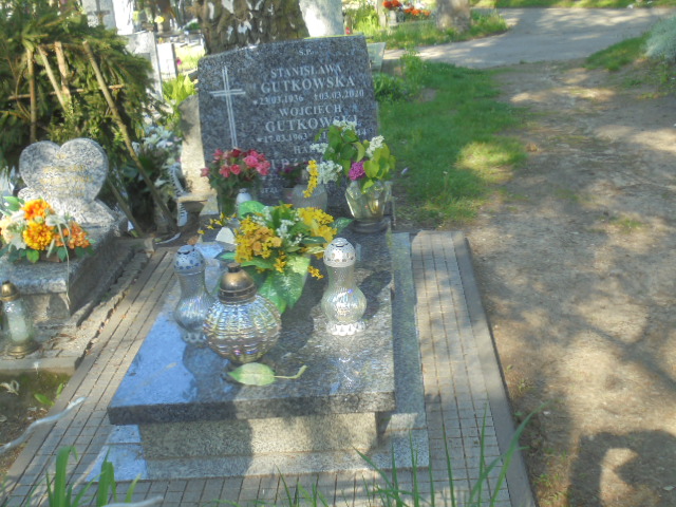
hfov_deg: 43.9
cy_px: 254
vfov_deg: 33.6
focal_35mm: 43
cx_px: 338
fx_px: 840
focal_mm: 7.8
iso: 100
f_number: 4.5
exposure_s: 1/60
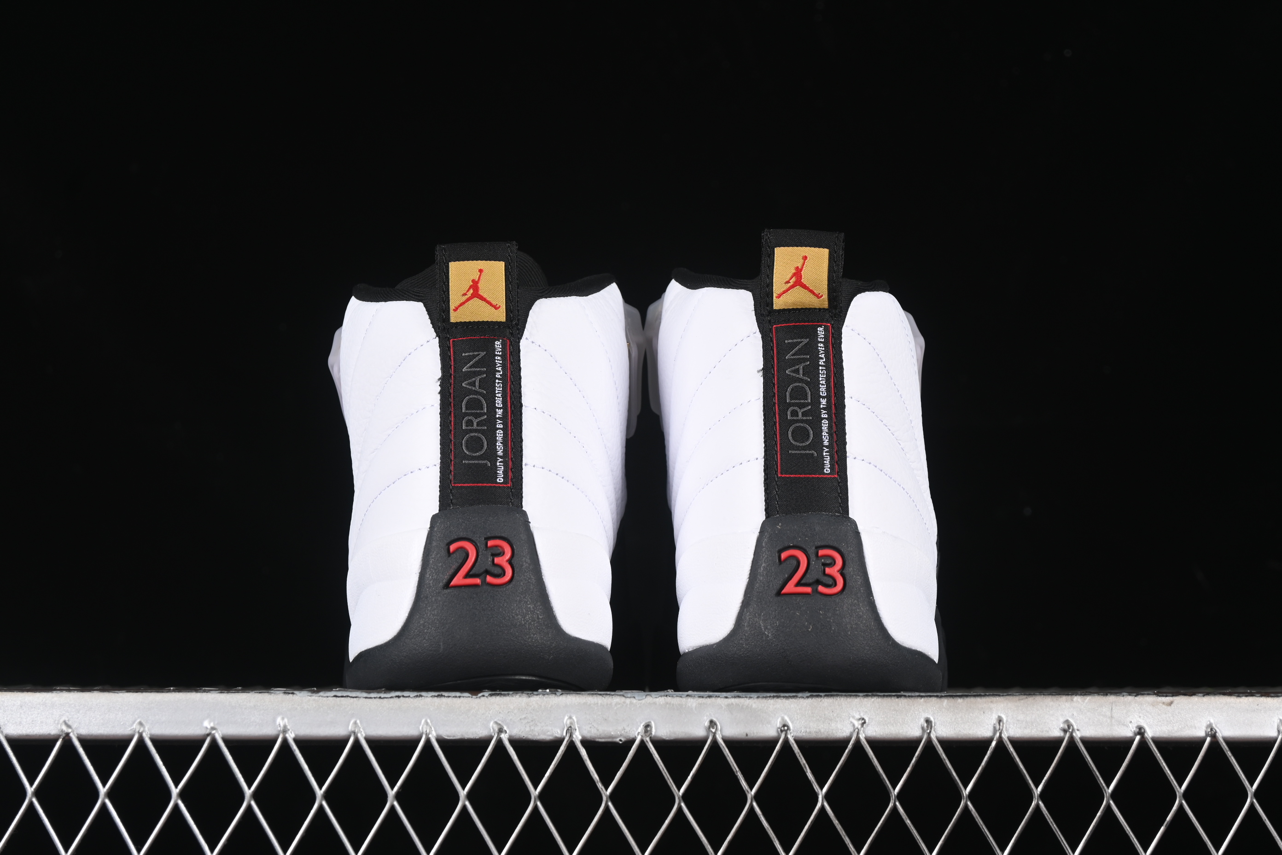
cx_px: 641
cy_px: 428
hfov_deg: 27.0
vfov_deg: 18.2
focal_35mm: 75
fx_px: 2671
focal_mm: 50
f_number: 7.1
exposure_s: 1/80
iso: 160
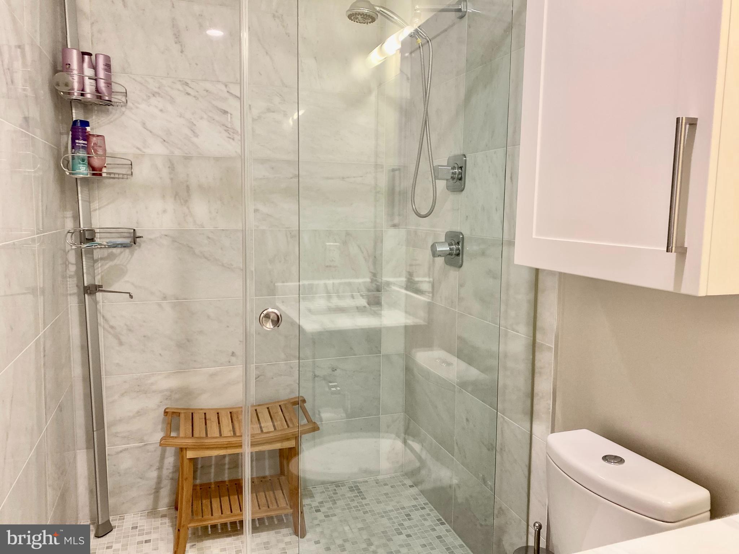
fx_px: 555
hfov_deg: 67.3
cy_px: 277
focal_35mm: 26
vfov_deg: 53.1
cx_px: 370
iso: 200
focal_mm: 4.25
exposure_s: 1/60
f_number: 1.8
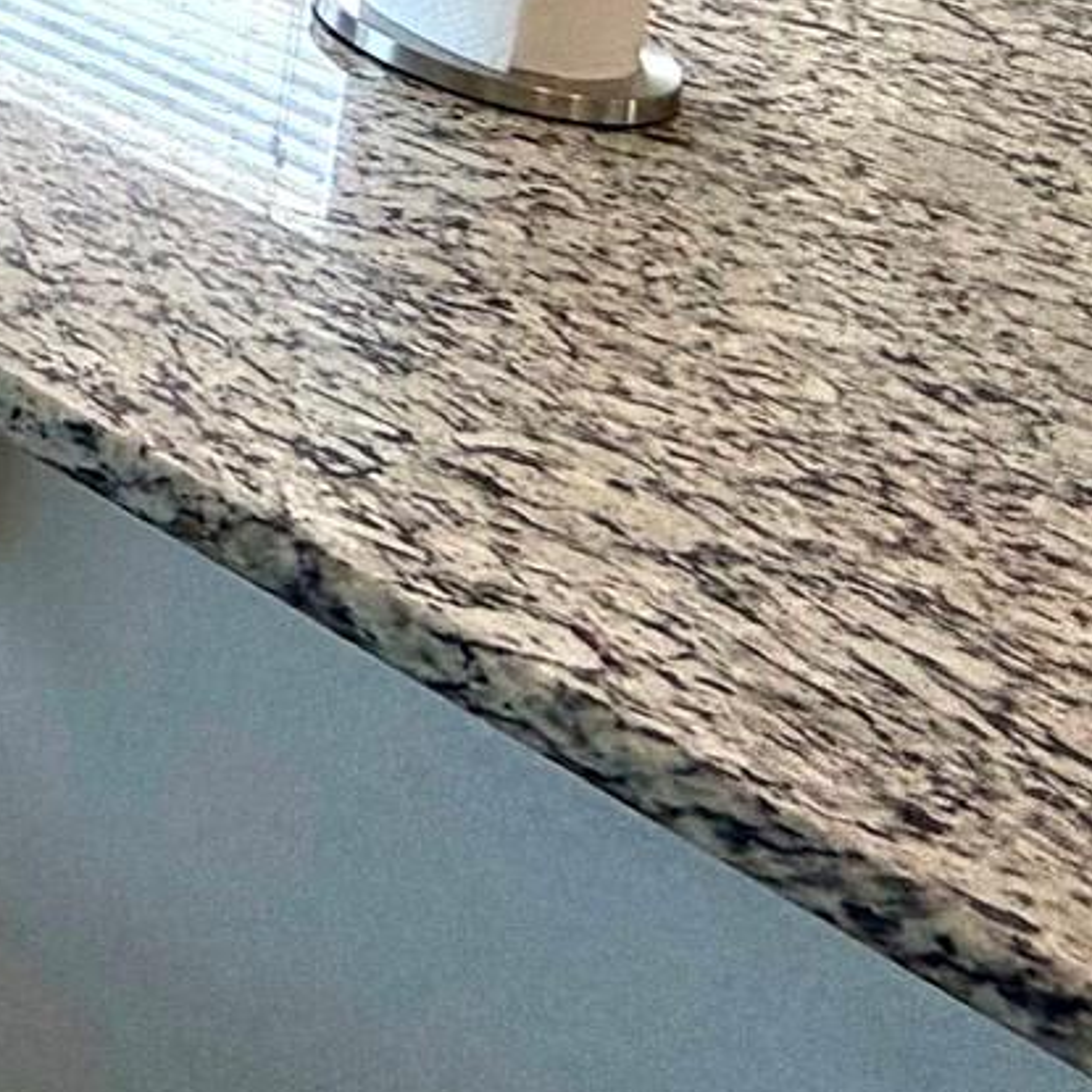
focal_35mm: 61
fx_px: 2177
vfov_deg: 20.6
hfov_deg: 15.9
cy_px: -826
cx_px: -1431
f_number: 2.2
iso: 40
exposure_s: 1/137
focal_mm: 2.22
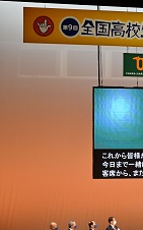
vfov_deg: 15.5
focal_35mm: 135
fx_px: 843
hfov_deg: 9.5
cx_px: 201
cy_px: 129
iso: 2000
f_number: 7.1
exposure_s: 1/100
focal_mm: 50
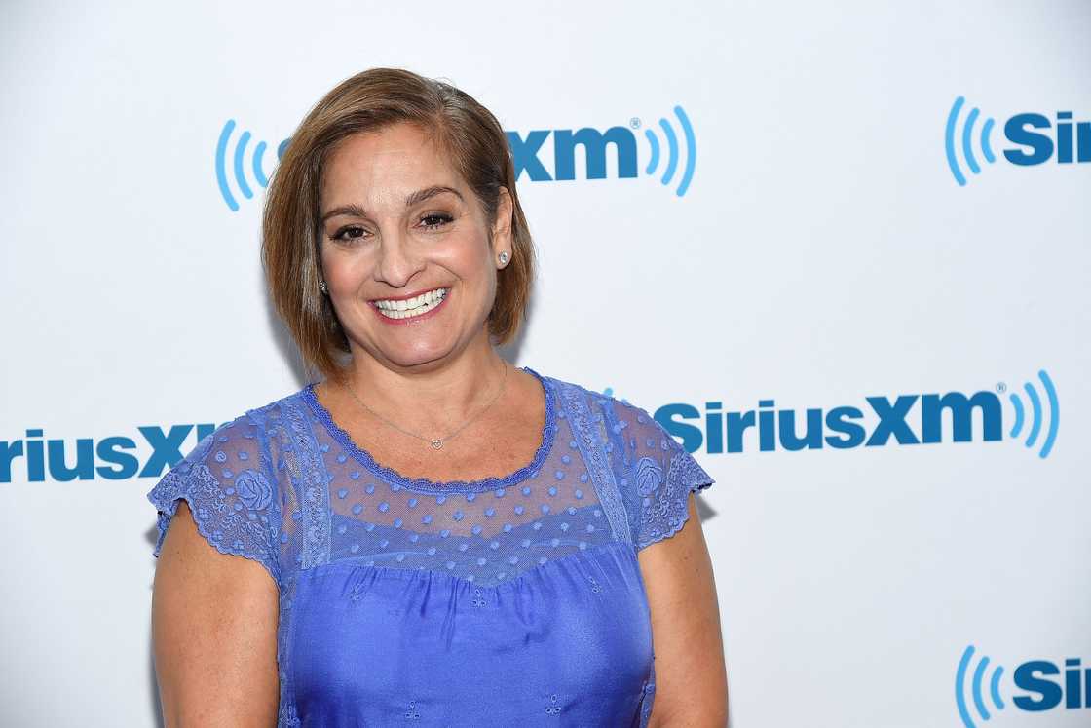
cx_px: 546
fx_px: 2576
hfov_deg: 23.9
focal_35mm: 85
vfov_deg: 16.1
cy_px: 364
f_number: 6.3
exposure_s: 1/160
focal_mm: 85
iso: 640
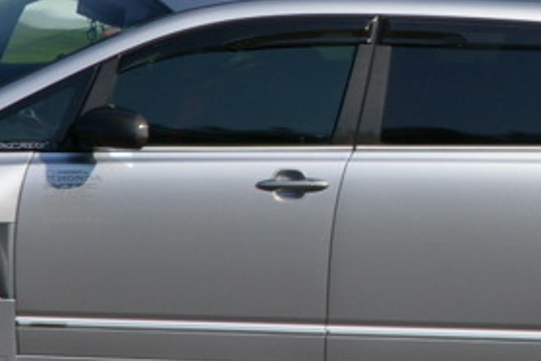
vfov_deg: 1.8
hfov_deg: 2.6
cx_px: 502
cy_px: 41
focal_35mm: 784
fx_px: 11785
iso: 200
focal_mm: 143
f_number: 16
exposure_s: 1/125
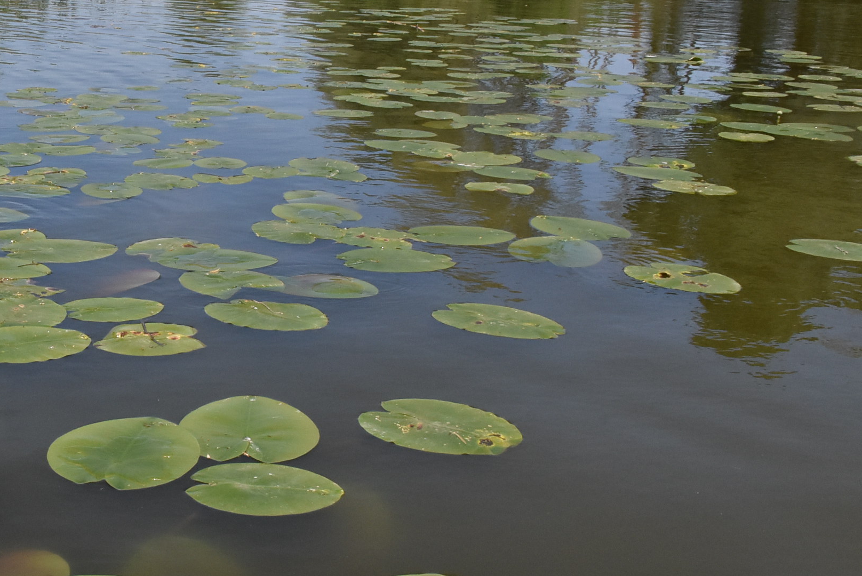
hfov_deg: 37.4
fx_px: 1198
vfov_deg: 27.0
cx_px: 113
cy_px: 294
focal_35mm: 50
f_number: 14
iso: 1000
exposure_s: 1/800
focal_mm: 18
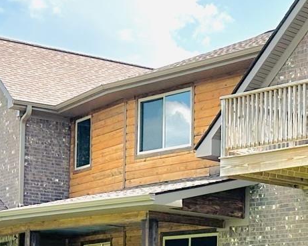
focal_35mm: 104
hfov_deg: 17.6
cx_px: 372
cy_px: 285
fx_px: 948
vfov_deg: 14.4
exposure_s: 1/3058
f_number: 1.78
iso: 80
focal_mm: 6.86
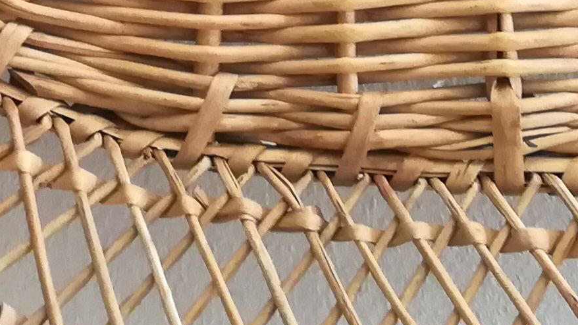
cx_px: 83
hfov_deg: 16.6
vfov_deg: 8.4
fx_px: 1962
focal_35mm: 128
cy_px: -540
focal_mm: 3.83
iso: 320
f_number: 2.2
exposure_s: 1/33.3
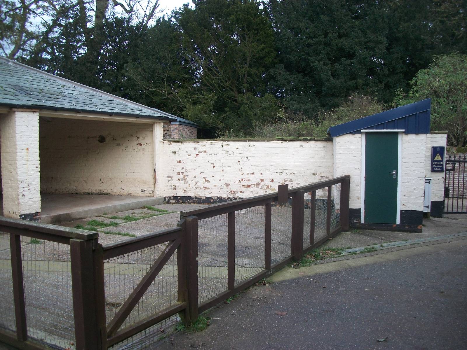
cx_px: 234
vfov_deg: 44.2
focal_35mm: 32
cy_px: 175
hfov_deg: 56.8
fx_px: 432
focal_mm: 5.7
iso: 80
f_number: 2.9
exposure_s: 1/40
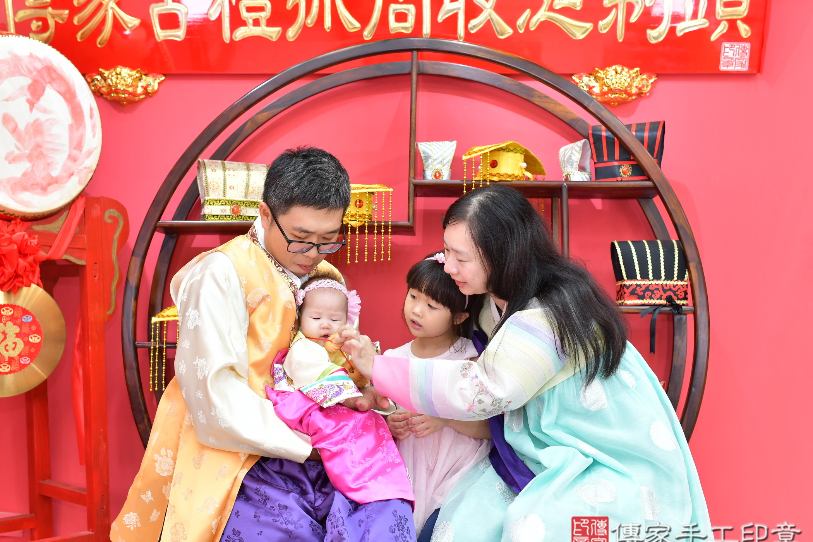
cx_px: 382
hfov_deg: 48.4
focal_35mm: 40
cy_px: 276
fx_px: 903
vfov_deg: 33.4
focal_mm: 35
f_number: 4.5
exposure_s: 1/200
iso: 800
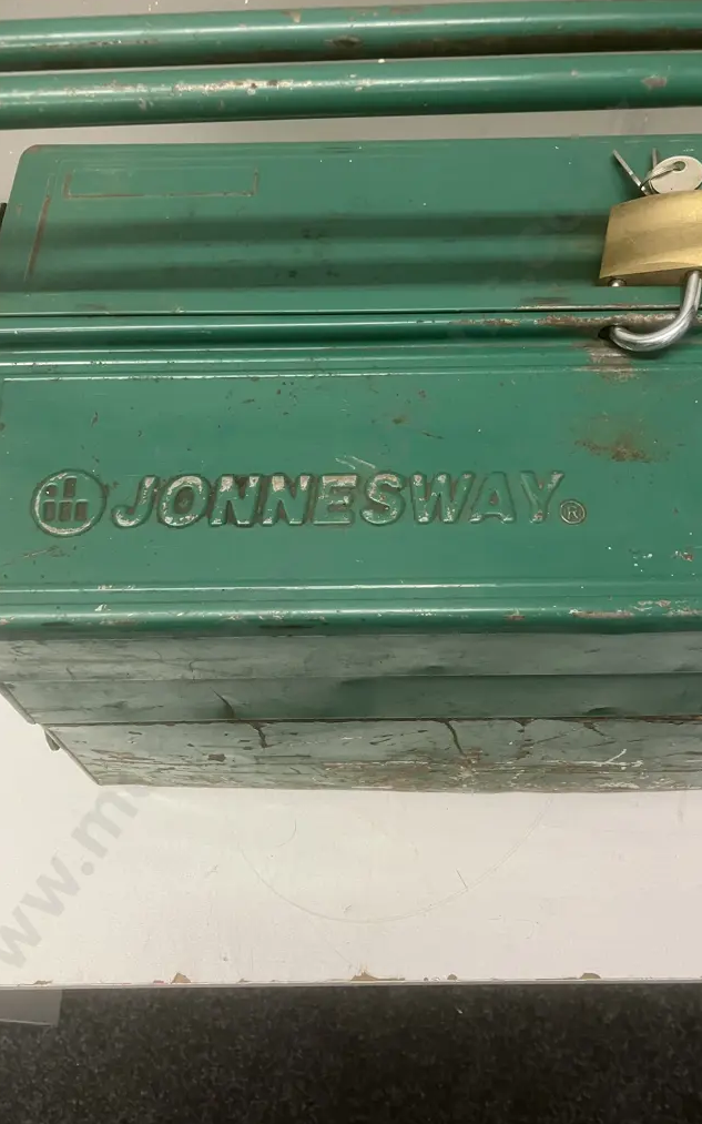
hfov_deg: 41.7
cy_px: 563
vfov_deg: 62.9
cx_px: 298
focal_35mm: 30
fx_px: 918
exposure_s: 1/50
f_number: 1.8
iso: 100
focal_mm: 3.99
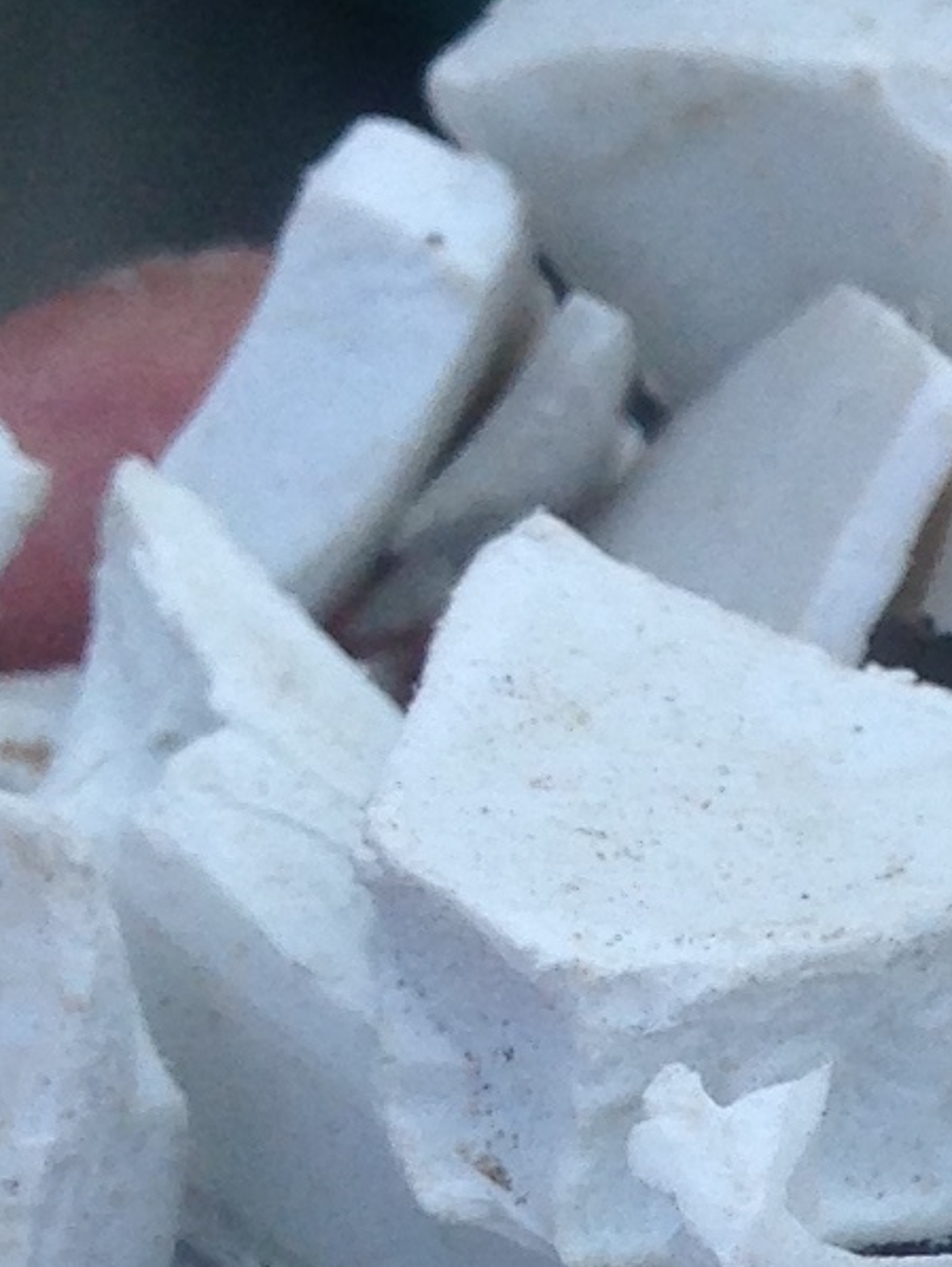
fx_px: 6596
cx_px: 1997
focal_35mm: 180
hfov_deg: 7.8
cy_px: 1612
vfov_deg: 10.7
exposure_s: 1/1427
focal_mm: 4.12
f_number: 2.4
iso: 50
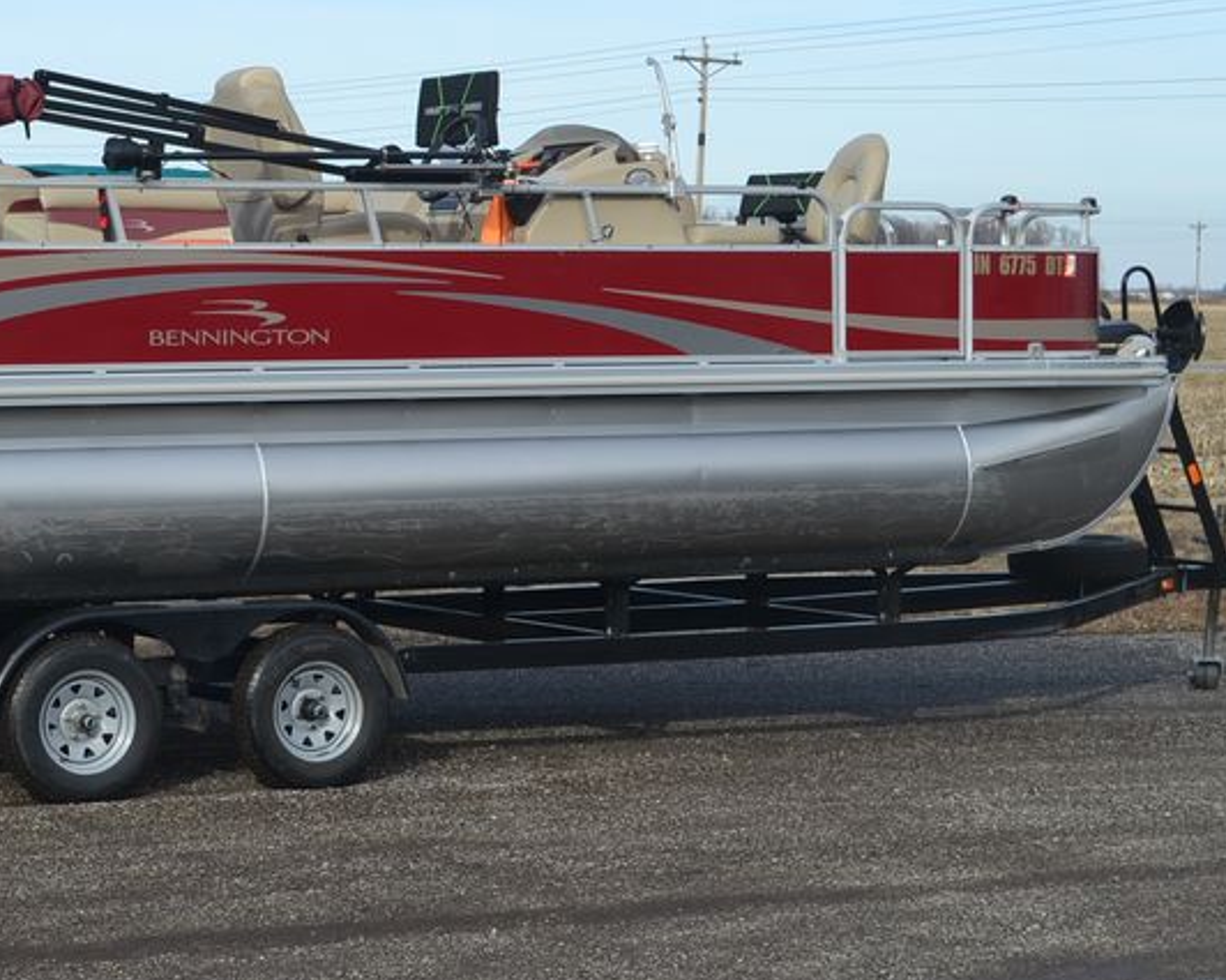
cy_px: 511
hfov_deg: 19.8
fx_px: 3442
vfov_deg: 16.2
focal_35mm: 95
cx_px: 124
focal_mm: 35
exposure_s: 1/200
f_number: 7.1
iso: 100
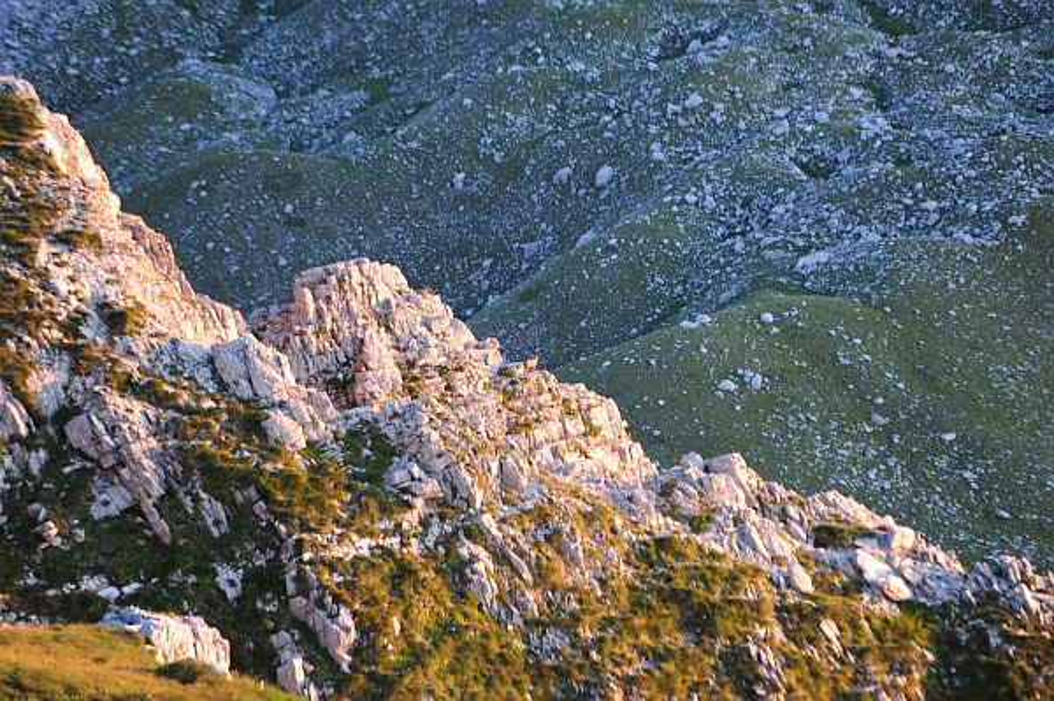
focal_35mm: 300
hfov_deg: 6.9
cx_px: 527
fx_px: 8776
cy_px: 350
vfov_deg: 4.6
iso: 1250
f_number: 6.3
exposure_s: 1/160
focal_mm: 300
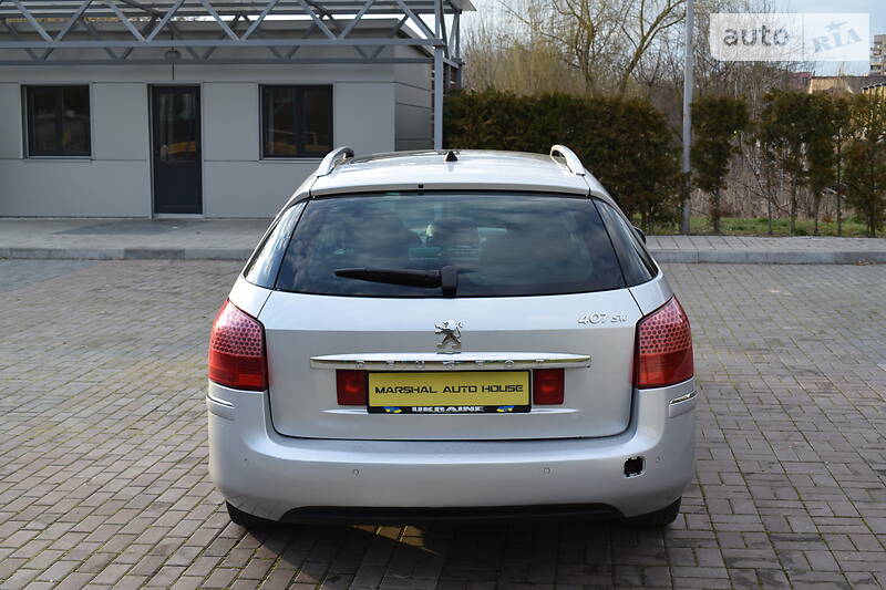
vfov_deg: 28.1
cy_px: 295
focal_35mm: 48
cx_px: 443
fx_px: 1181
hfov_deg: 41.1
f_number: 8
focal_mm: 32
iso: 400
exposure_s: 1/250
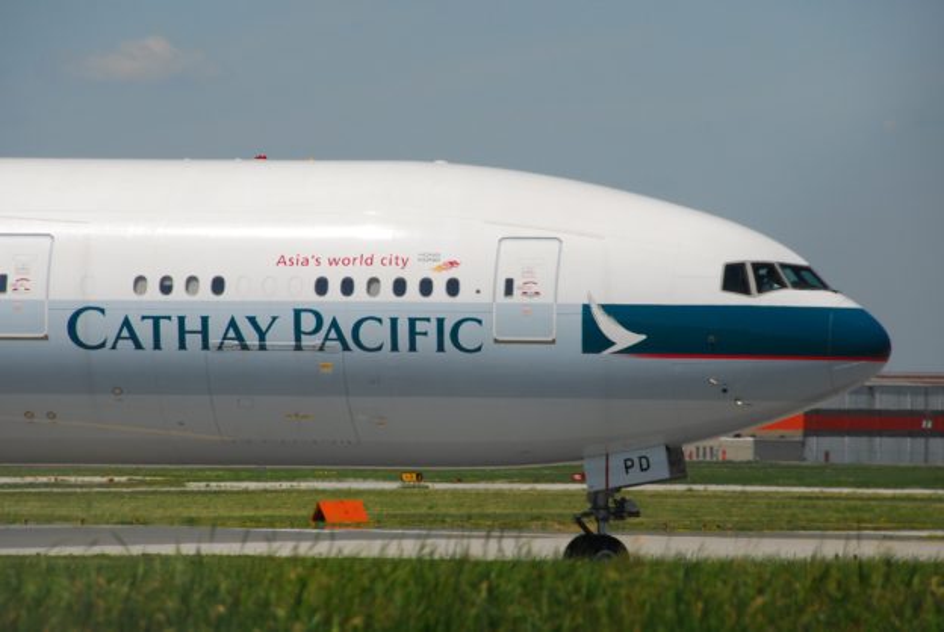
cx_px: 472
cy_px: 316
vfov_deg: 4.6
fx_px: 7878
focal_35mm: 300
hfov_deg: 6.9
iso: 280
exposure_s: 1/1250
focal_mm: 200
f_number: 8
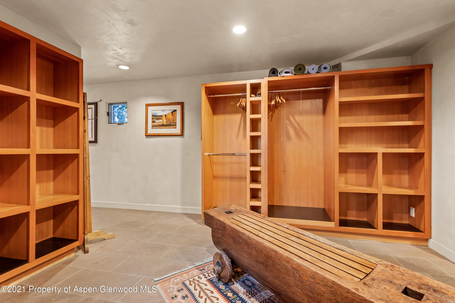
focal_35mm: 17
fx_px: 215
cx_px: 228
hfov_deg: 93.3
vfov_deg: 70.5
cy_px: 152
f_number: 7.1
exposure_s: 1/2
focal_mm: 17
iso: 320
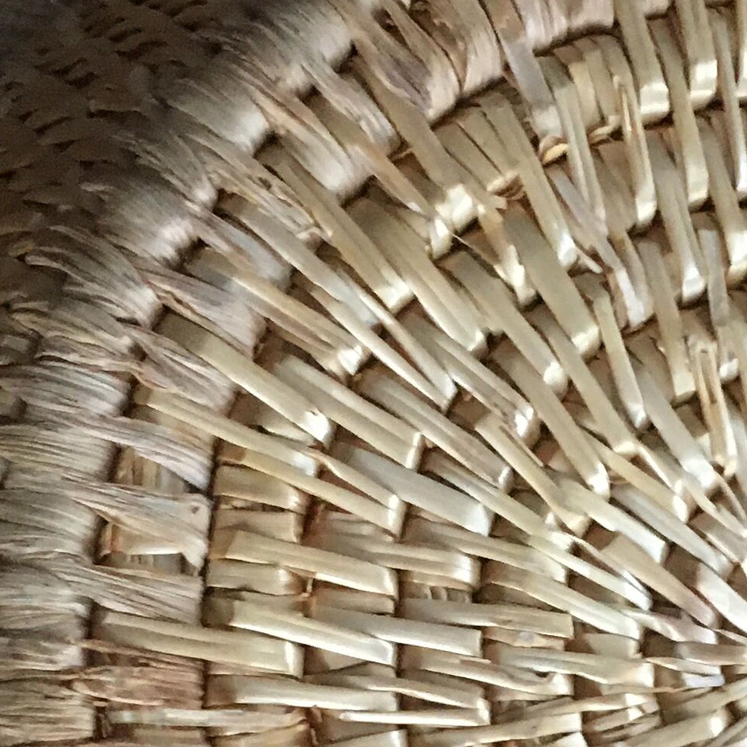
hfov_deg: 16.3
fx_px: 2588
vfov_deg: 16.1
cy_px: 726
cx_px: 631
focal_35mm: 106
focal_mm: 4.15
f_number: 2.2
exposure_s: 1/17
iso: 200
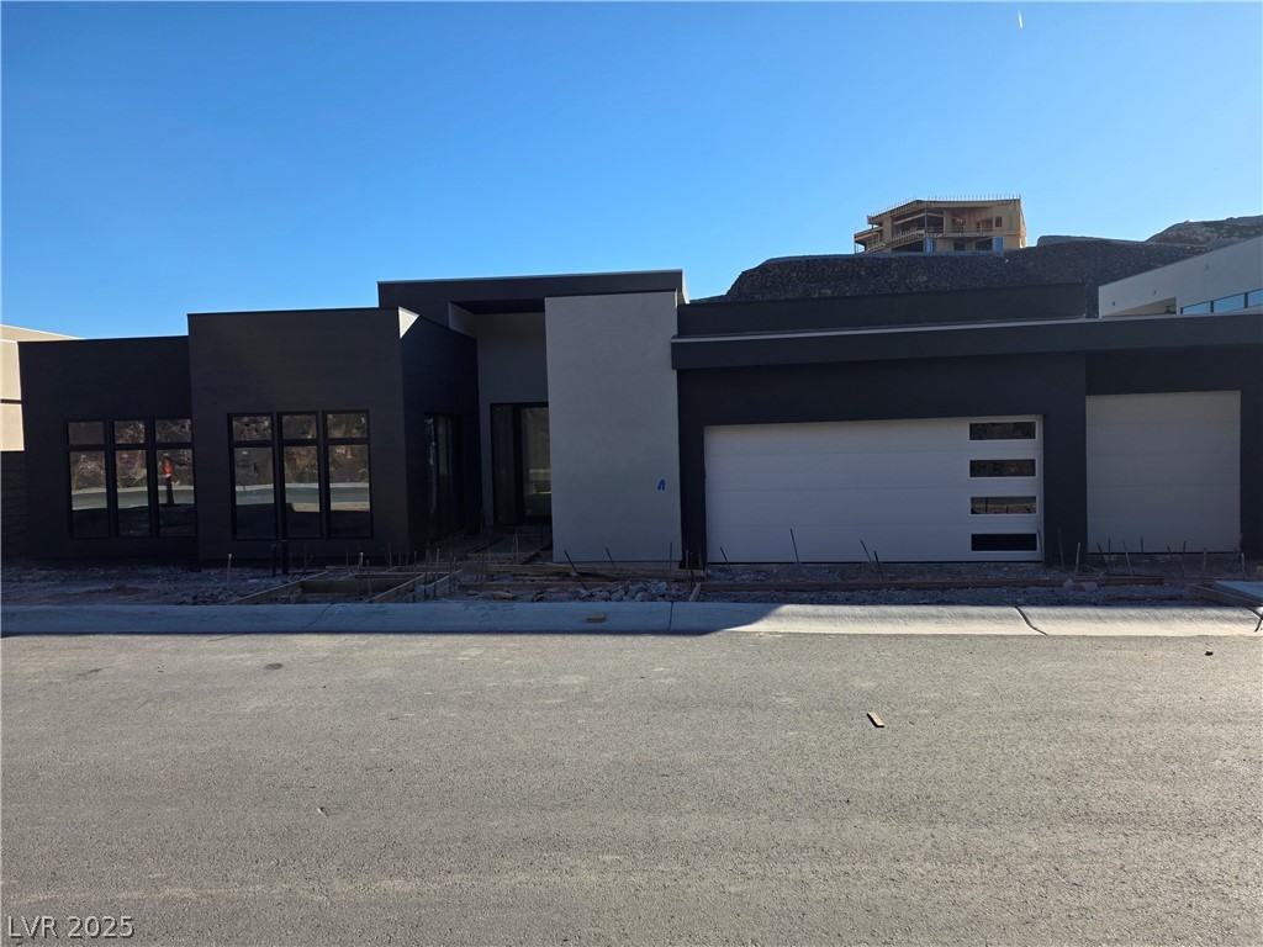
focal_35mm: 23
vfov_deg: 58.9
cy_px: 474
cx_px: 632
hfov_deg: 73.9
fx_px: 839
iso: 80
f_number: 1.7
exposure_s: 1/3972
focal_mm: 6.25
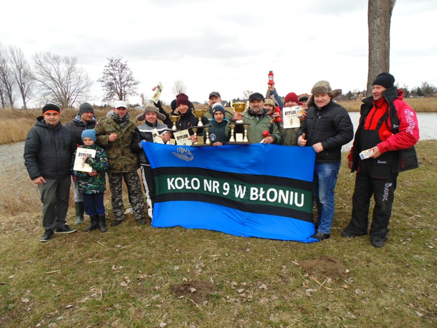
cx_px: 218
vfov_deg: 61.1
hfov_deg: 76.4
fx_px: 278
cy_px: 164
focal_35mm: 22
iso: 80
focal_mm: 4
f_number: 3.1
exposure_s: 1/200
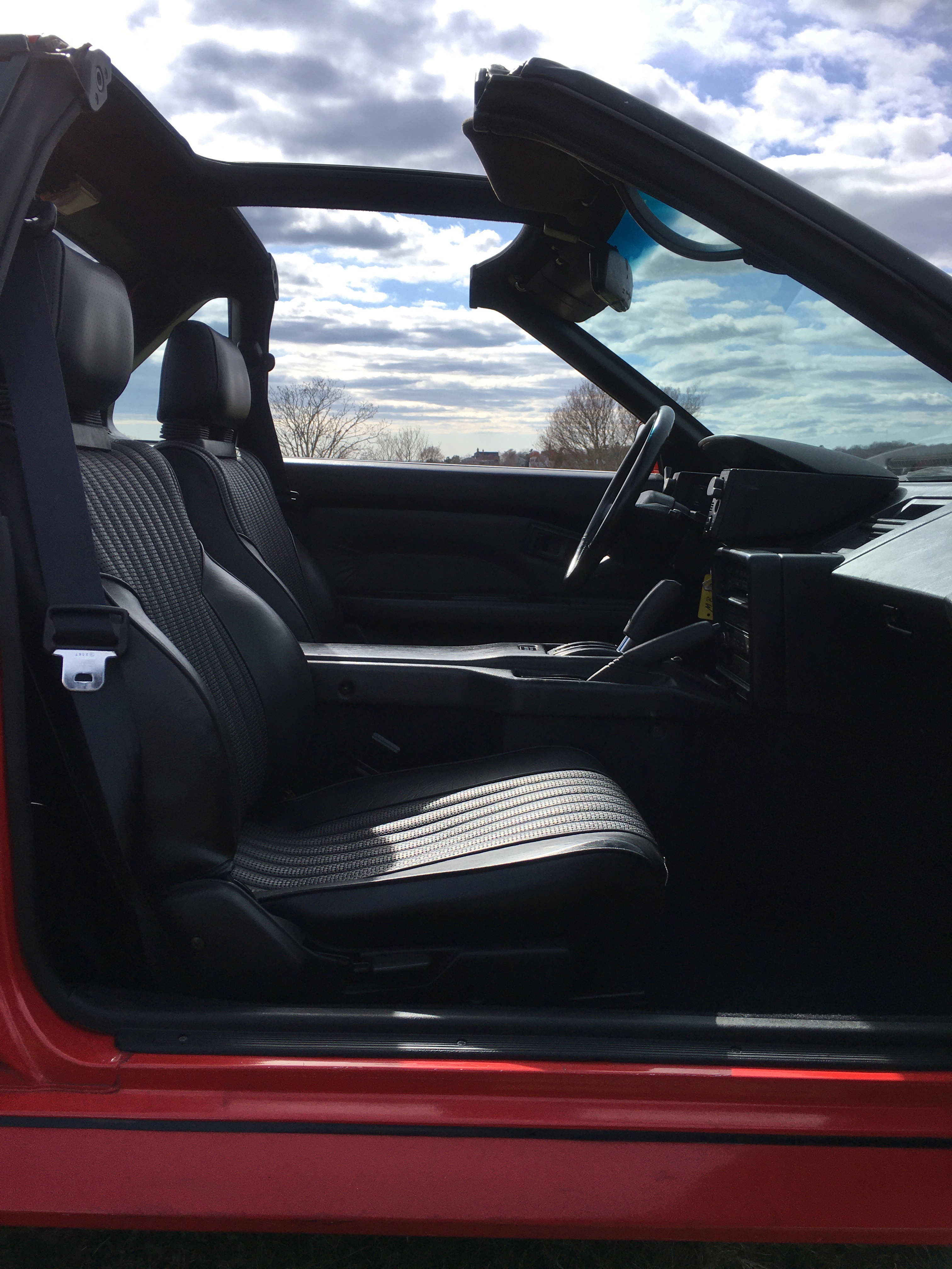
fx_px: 1063
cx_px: 476
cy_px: 634
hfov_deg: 48.2
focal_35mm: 29
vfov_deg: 61.7
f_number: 2.2
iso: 25
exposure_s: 1/1451
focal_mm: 4.15
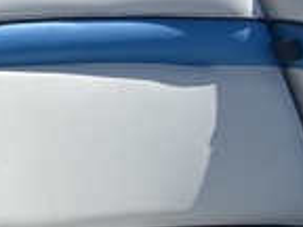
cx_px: -362
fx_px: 893
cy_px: -8
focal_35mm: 102
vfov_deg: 14.2
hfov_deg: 14.6
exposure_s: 1/1418
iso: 25
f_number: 1.9
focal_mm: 2.69
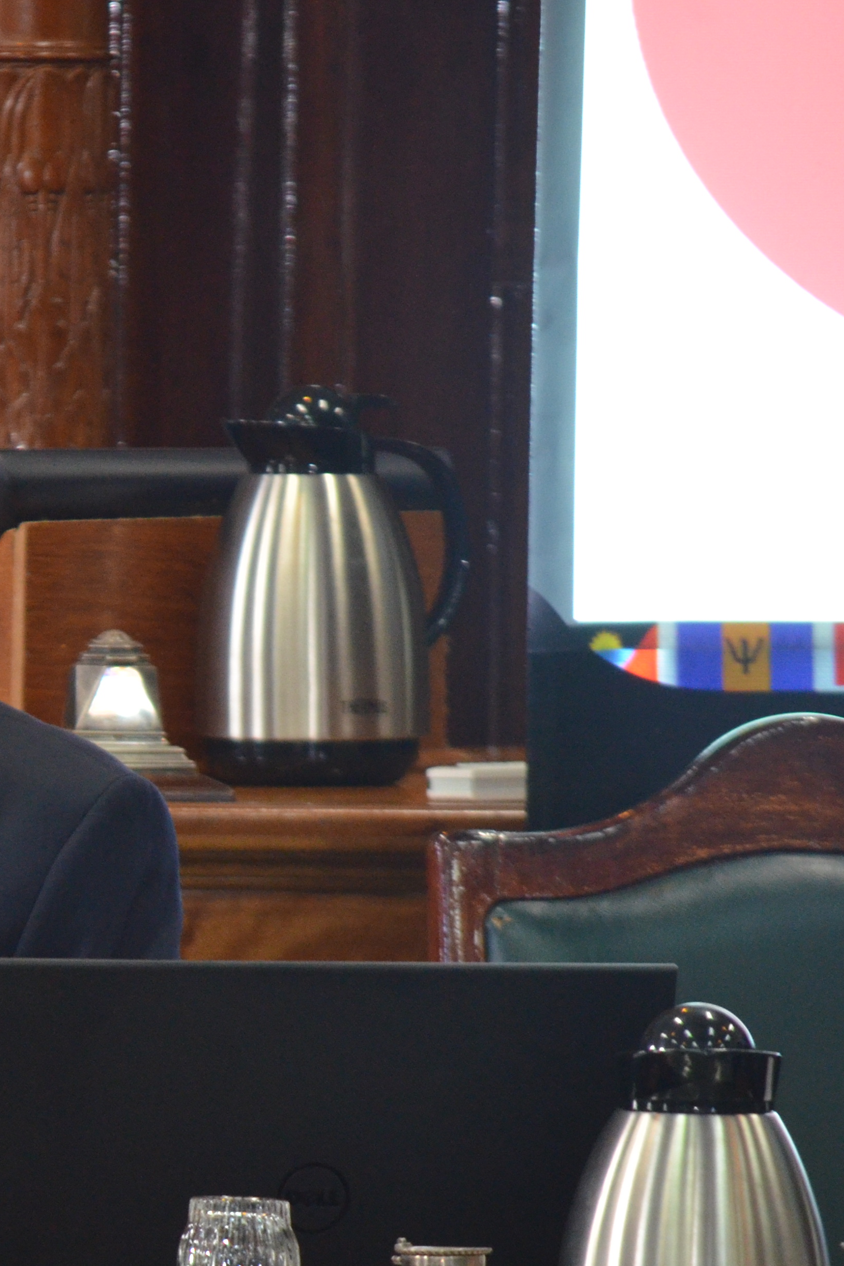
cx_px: -309
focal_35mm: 604
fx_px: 21236
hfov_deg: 2.3
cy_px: 776
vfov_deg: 3.4
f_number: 5.6
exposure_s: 1/40
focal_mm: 200
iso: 1600
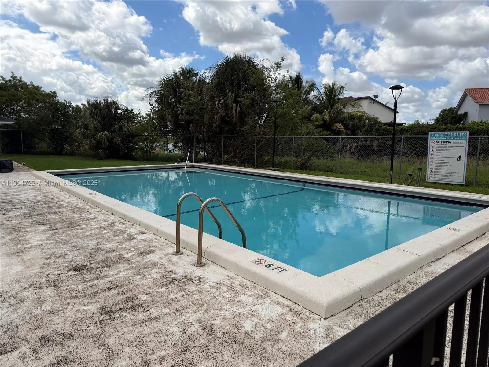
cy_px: 184
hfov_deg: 71.6
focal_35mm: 24
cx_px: 244
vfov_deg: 56.8
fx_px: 339
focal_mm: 6.76
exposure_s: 1/6711
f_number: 1.78
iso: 80
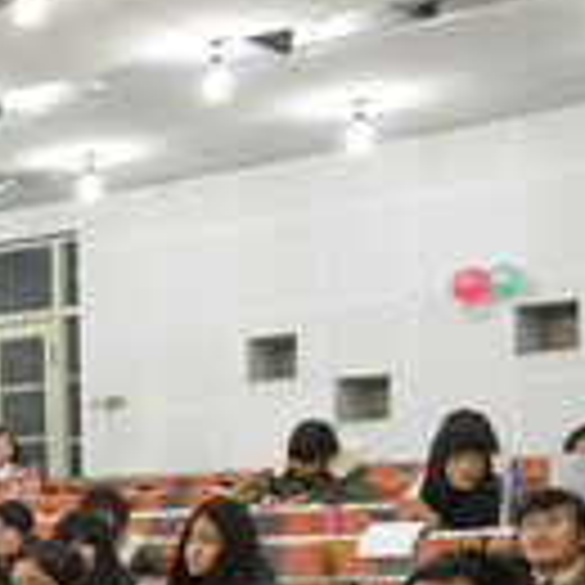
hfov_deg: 16.7
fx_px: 1797
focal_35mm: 94
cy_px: 560
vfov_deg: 18.1
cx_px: -302
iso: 3200
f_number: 6.3
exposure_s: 1/40
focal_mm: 24
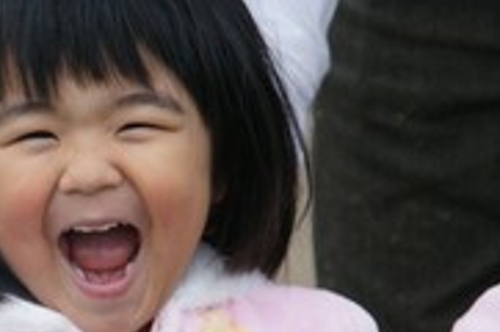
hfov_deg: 7.0
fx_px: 4106
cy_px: 253
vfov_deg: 4.6
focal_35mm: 296
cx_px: 44
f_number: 5.6
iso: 800
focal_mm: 85
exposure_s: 1/320
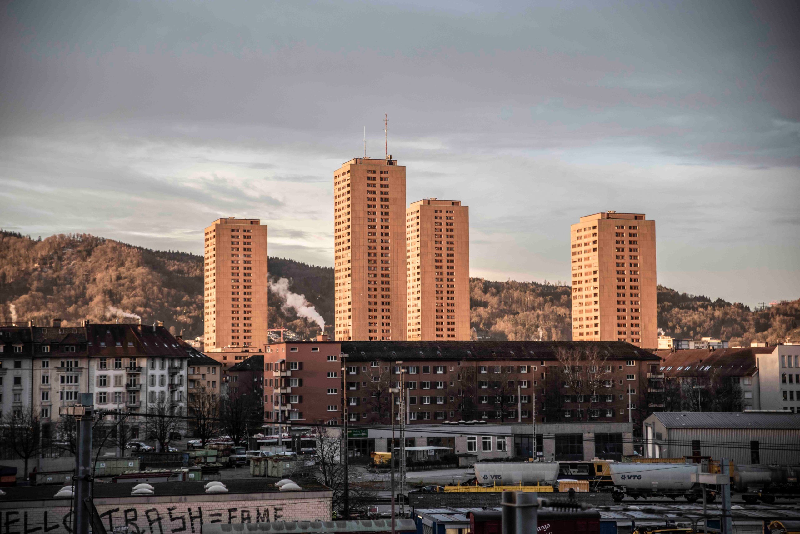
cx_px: 400
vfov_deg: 19.5
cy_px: 267
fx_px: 1556
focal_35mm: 70
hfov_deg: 28.8
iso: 640
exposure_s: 1/640
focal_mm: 70
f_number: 2.8
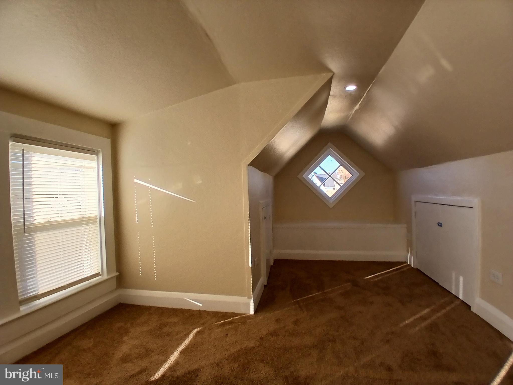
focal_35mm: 17
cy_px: 192
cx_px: 256
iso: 50
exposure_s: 1/177
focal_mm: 1.4
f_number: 2.2
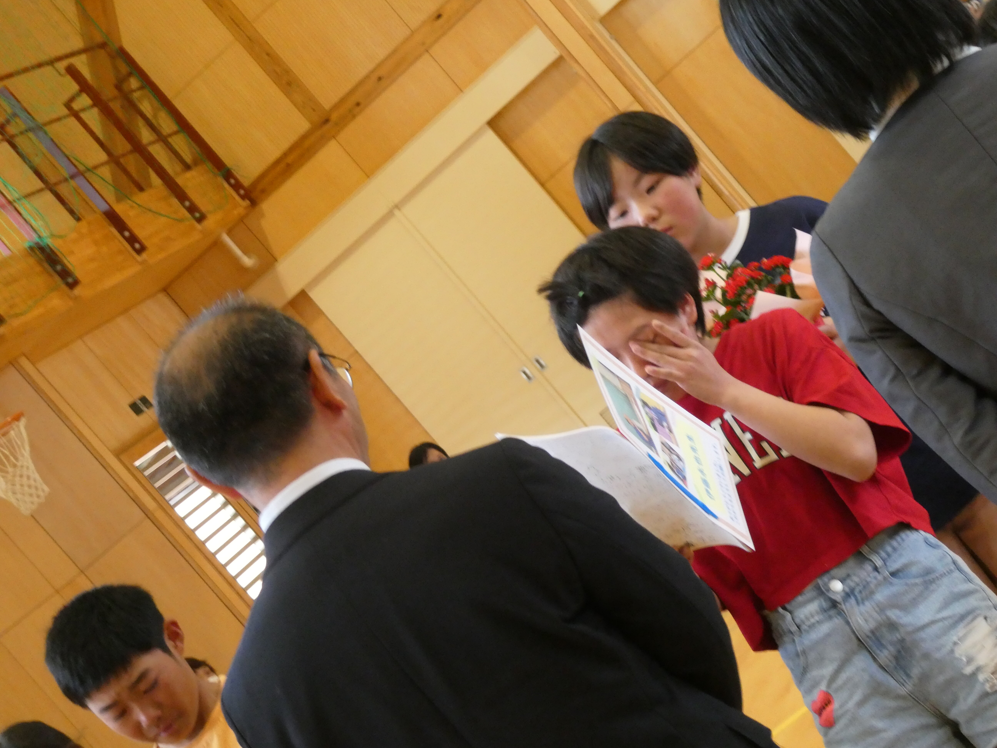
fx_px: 3053
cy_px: 374
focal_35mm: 106
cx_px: 498
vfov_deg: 14.0
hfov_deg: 18.5
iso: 800
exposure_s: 1/60
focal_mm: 19
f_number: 5.1
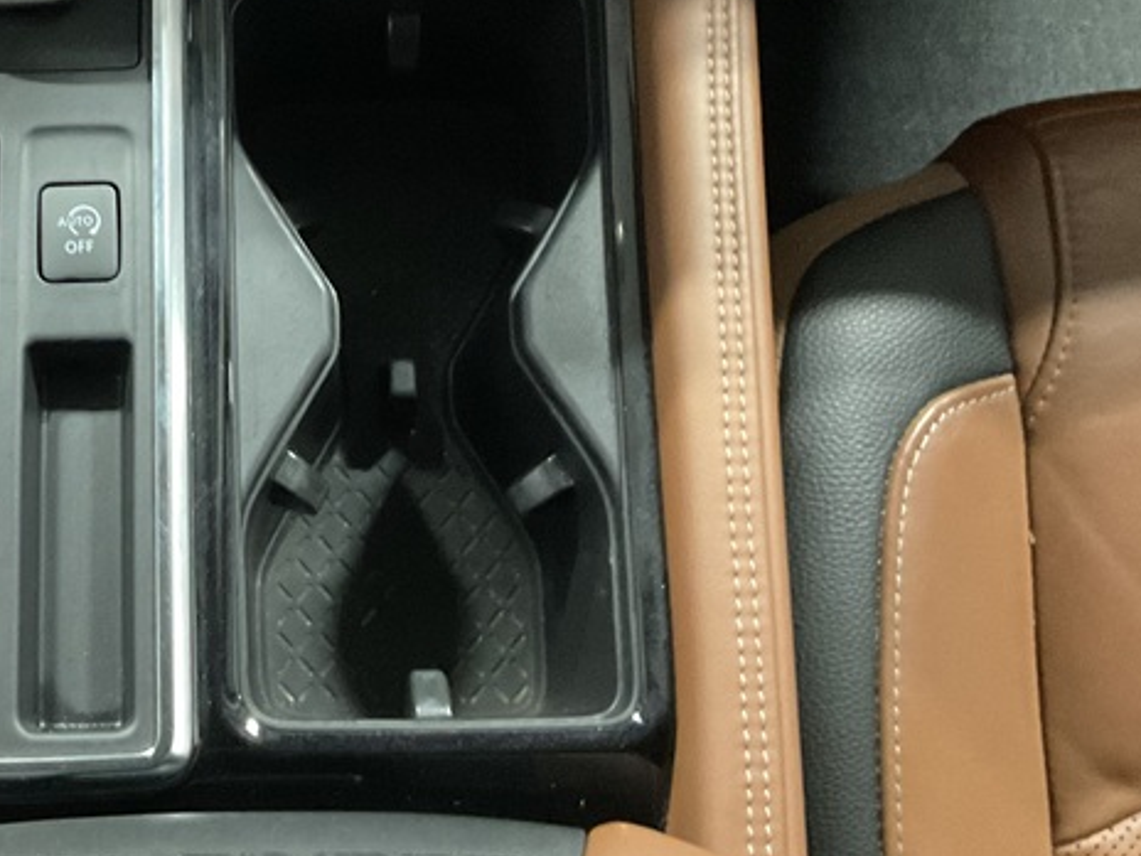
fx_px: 1978
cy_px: 180
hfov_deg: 31.1
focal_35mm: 60
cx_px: 175
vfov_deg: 24.1
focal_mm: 3
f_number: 1.8
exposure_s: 1/25
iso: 500
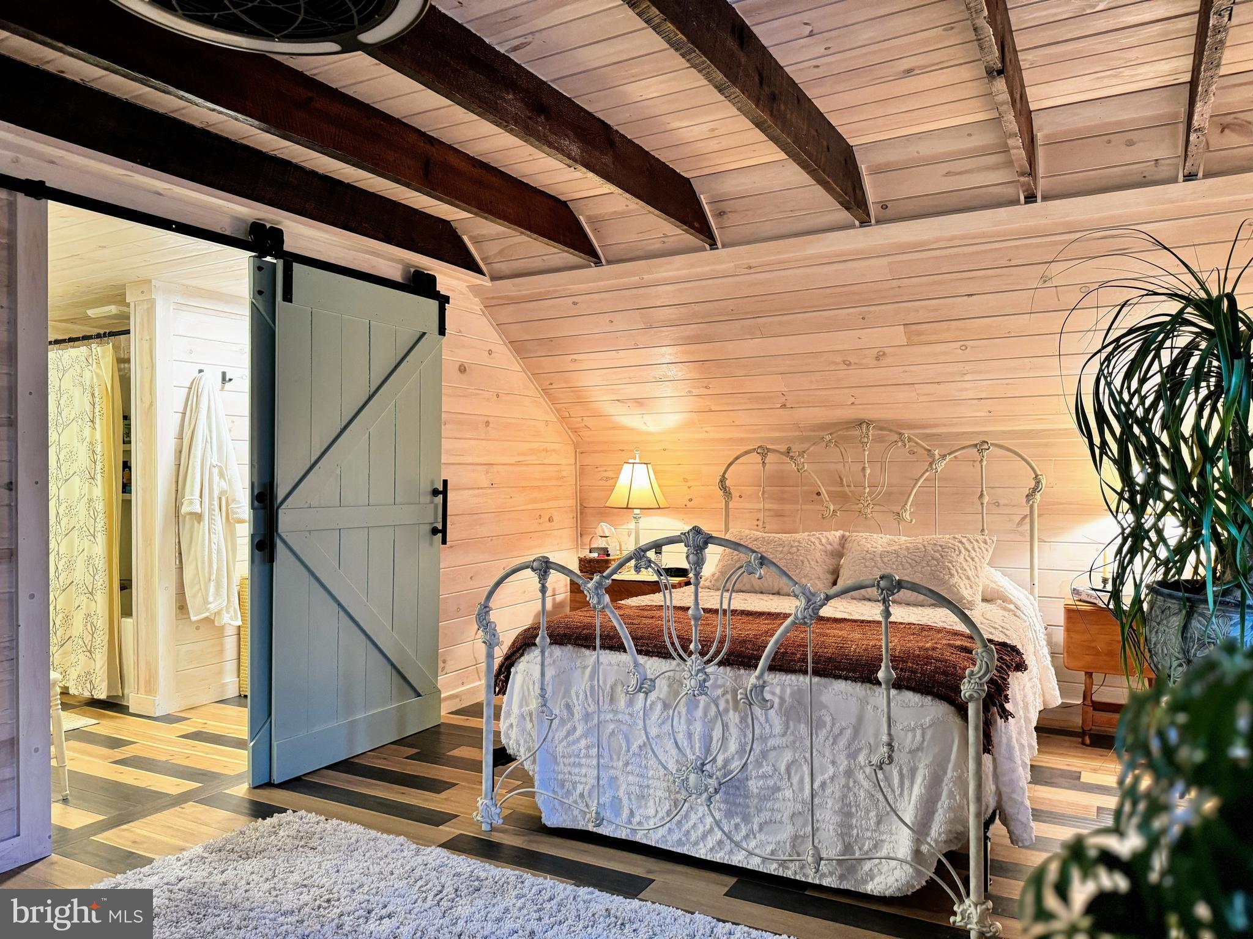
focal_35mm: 24
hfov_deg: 71.6
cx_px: 626
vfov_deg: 56.8
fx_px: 869
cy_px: 470
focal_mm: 6.86
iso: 400
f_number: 1.78
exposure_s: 1/60
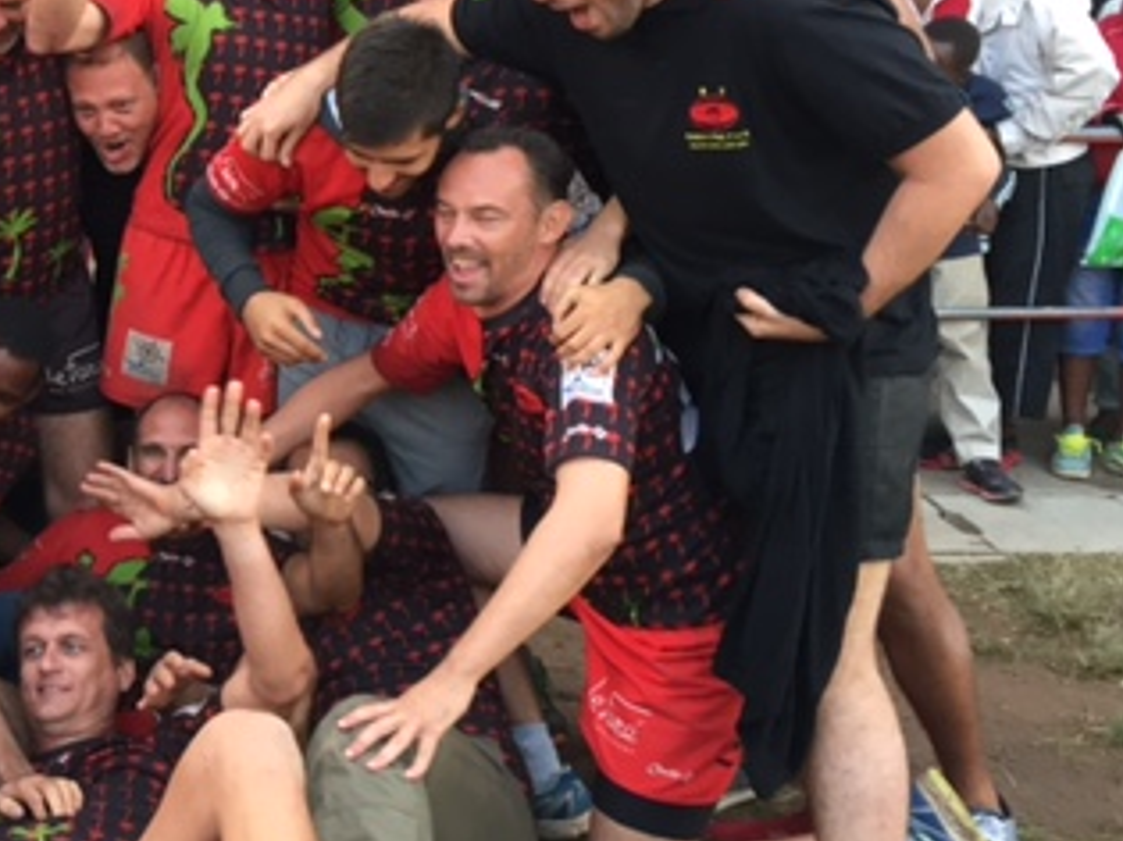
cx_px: -14
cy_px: 200
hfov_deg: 30.3
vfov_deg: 24.5
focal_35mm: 59
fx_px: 1913
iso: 32
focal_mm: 4.15
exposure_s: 1/40
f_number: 2.2
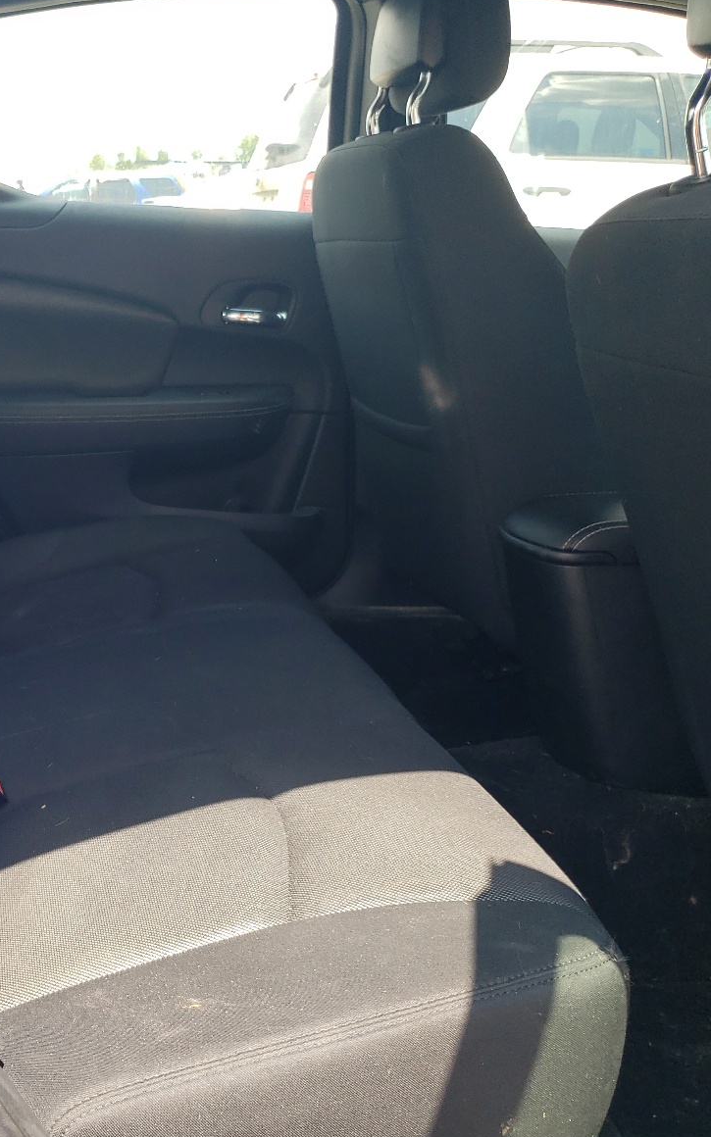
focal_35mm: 38
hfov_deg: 32.3
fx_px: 1178
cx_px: 99
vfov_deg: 51.5
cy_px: 576
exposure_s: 1/417
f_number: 1.5
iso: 50
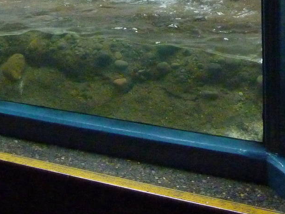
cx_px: 168
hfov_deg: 29.7
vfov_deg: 21.1
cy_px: -40
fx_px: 535
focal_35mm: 65
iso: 800
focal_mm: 4.1
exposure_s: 1/40
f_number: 3.3
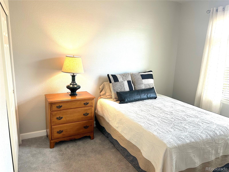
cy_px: 86
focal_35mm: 26
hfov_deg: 67.3
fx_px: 172
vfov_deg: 53.1
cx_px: 114
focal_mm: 5.7
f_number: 1.5
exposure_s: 1/120
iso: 125
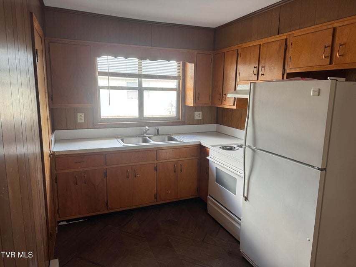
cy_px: 134
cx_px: 178
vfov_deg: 56.8
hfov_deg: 71.6
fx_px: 247
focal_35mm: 24
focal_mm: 6.76
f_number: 1.78
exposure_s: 1/60
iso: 125
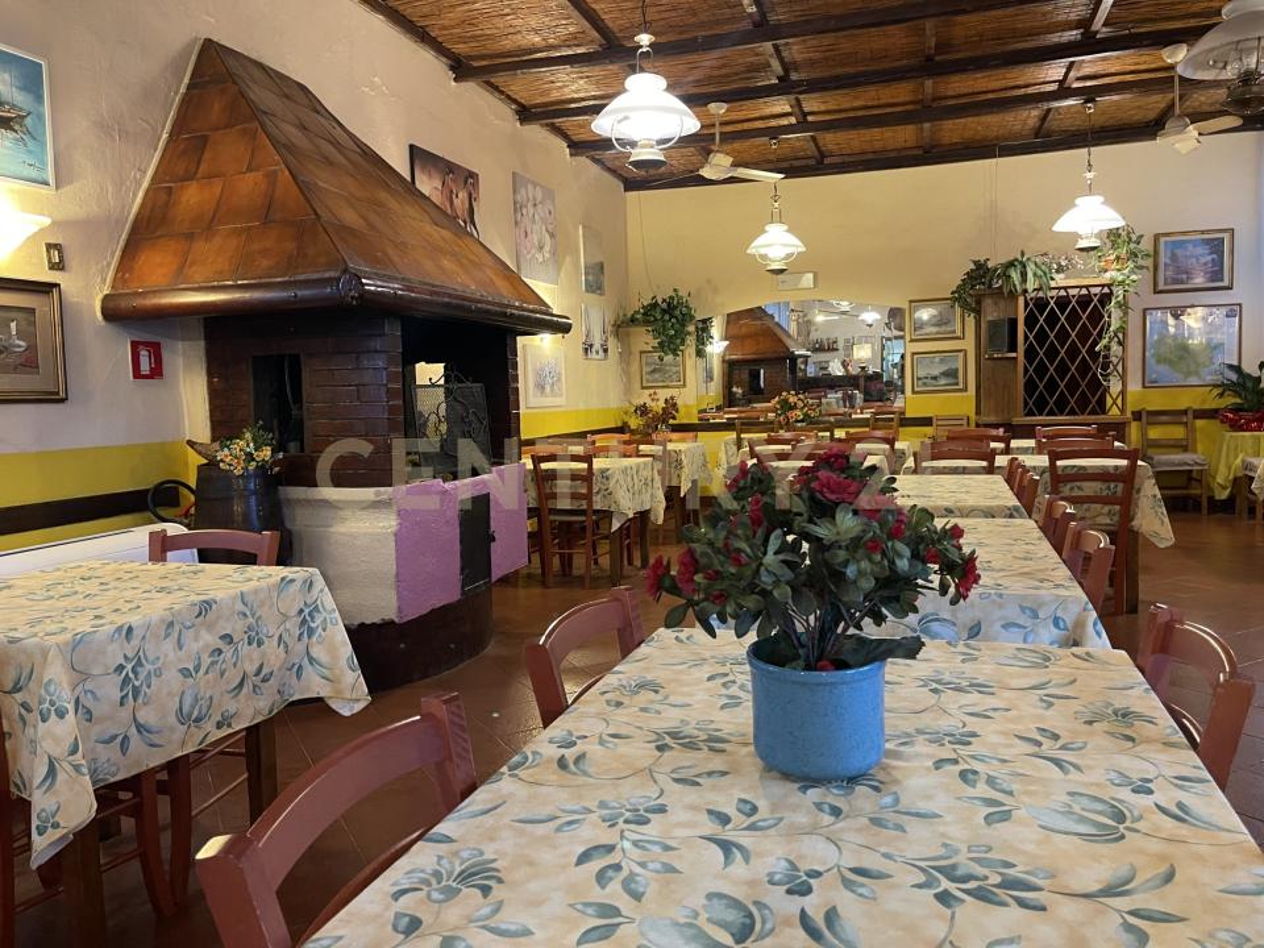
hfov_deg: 69.4
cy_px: 474
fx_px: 913
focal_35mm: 25
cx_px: 632
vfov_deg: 54.9
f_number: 1.6
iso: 500
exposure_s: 1/33
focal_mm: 5.1
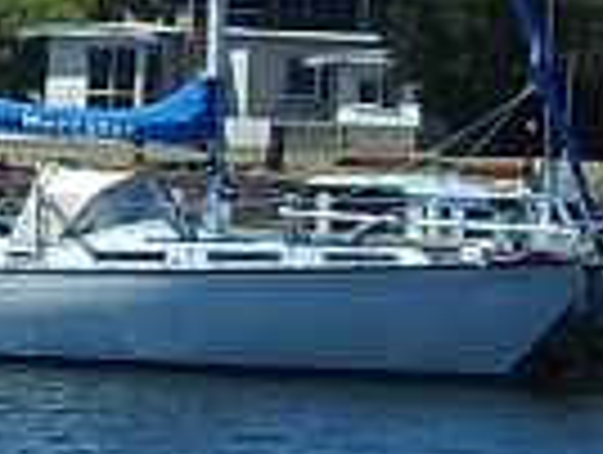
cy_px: -342
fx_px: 4659
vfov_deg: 5.5
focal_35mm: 267
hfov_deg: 7.1
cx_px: -729
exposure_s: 1/400
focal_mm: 5.8
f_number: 4.3
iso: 50
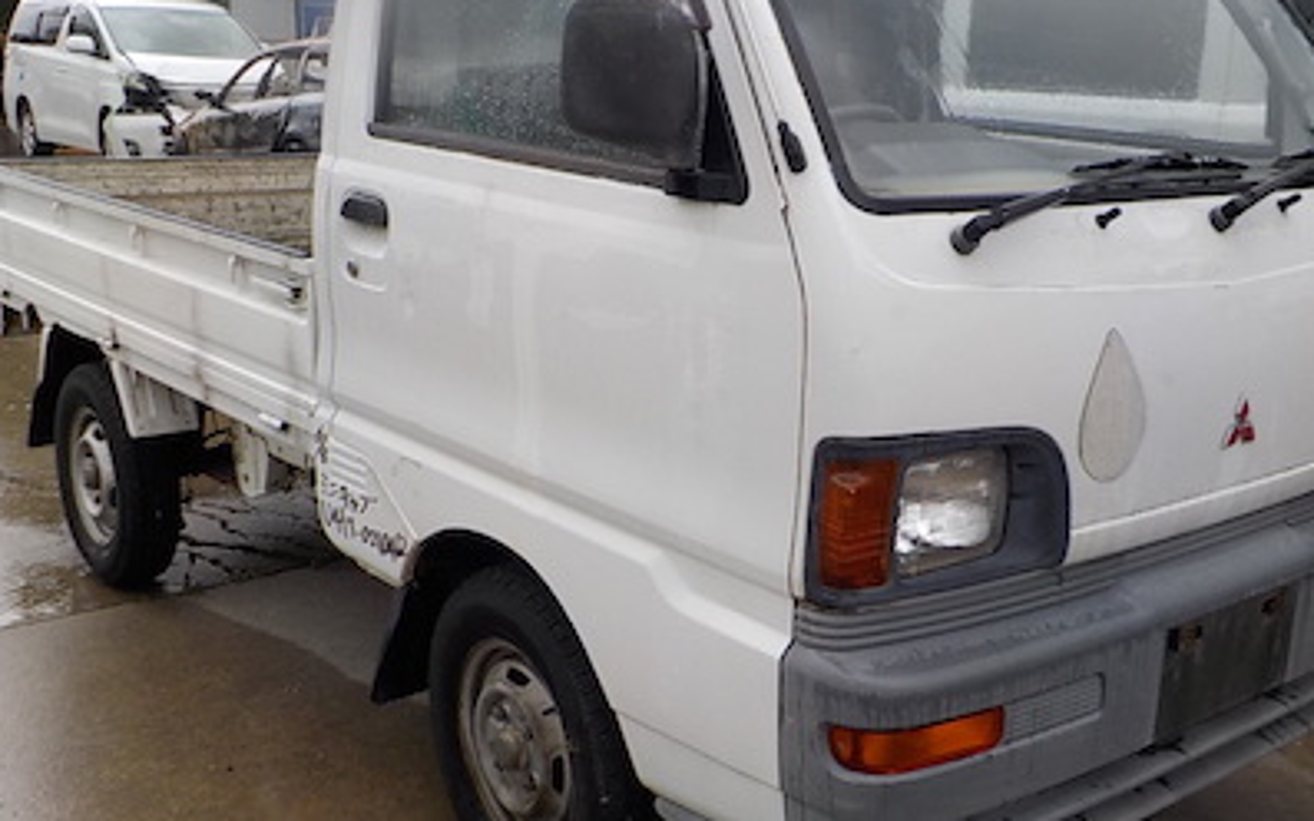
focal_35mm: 40
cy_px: 412
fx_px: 1432
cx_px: 712
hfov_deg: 49.2
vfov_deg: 32.0
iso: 125
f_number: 3.3
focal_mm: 4.1
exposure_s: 1/50
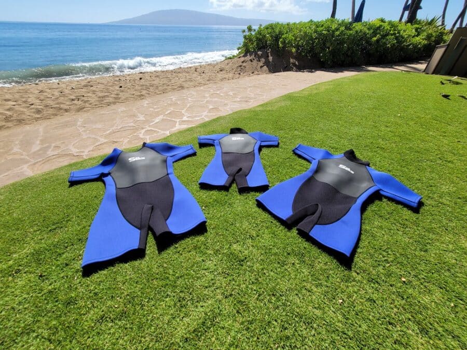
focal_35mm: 13
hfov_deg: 106.2
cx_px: 234
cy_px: 175
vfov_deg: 89.9
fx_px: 175
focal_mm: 2.2
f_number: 2.2
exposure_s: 1/1983
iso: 64
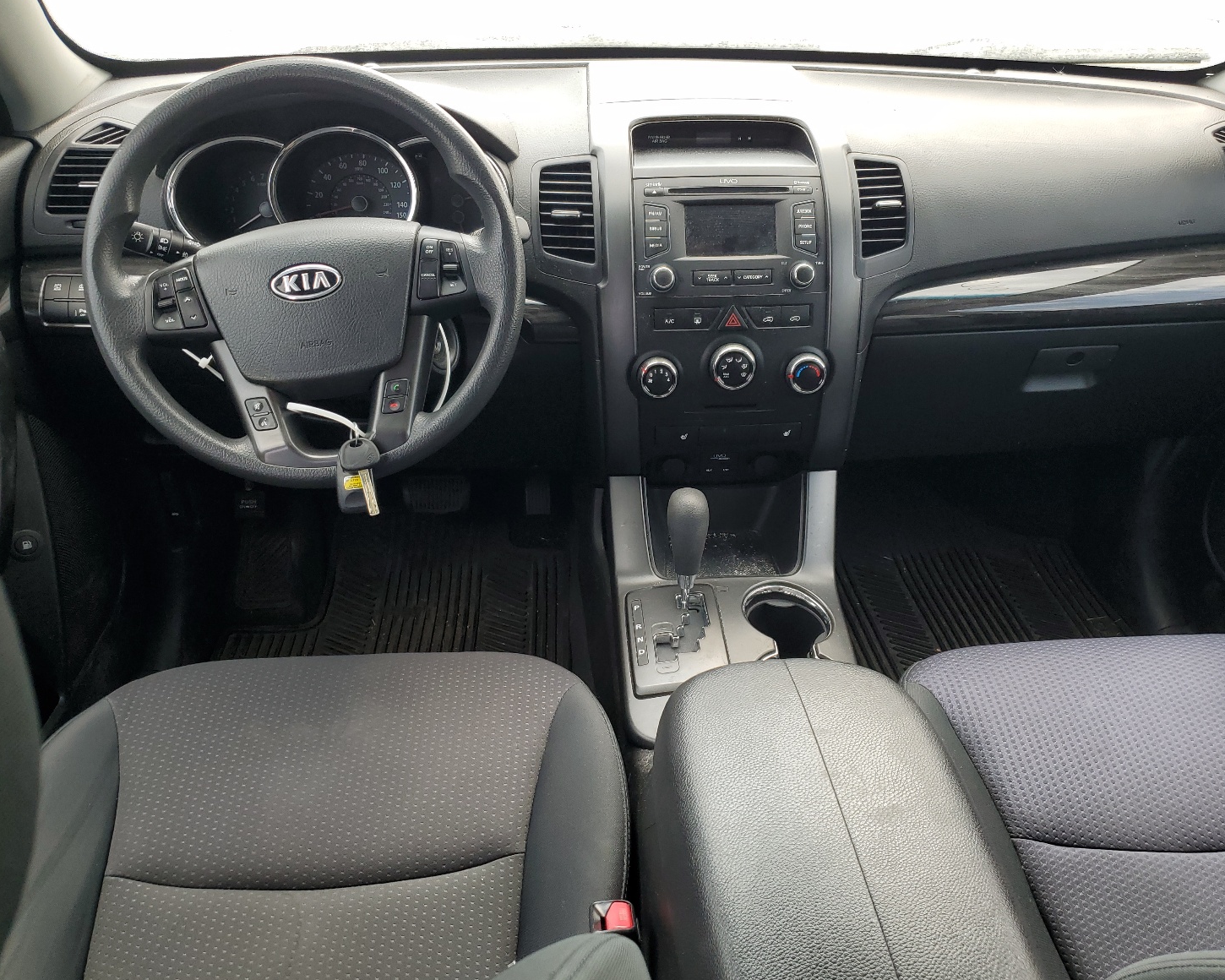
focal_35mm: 28
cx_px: 657
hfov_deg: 62.1
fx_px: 1015
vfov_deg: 51.5
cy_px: 497
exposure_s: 1/270
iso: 50
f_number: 1.5
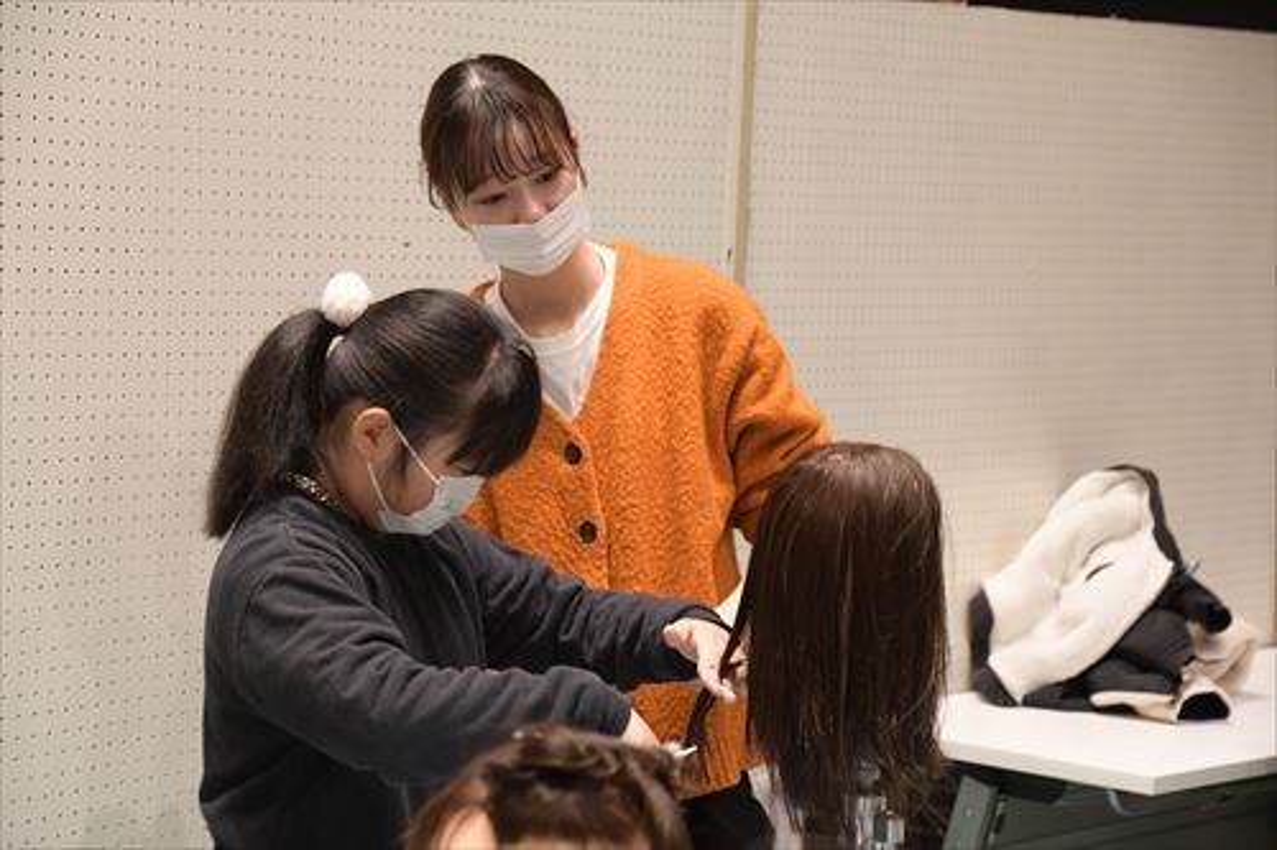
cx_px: 638
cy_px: 425
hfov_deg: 19.5
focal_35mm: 105
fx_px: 3723
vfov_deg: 13.0
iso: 3200
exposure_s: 1/80
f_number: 5
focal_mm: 70
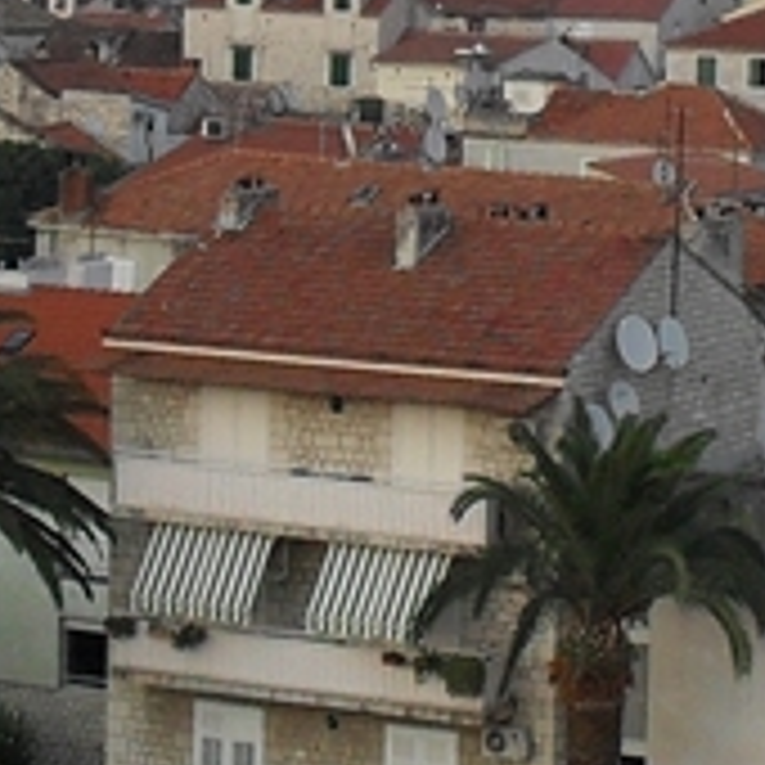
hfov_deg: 9.6
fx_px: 4551
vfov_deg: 9.6
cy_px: 94
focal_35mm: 182
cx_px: 590
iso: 100
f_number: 3.2
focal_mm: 6.3
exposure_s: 1/250
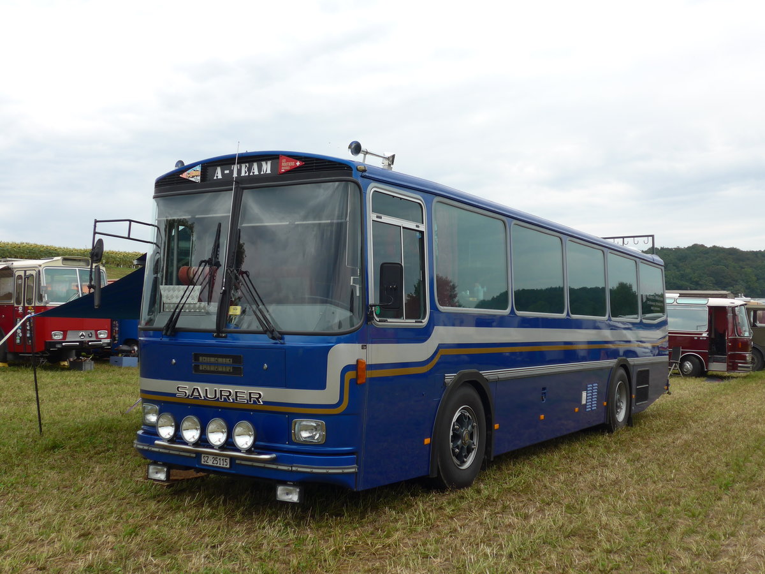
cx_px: 382
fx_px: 862
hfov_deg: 47.9
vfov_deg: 36.8
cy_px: 287
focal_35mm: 39
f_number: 2.8
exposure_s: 1/500
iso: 80
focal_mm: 8
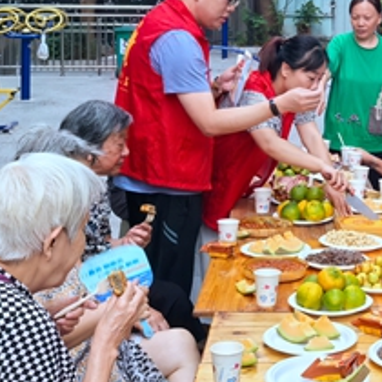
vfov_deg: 21.4
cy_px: -2
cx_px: 337
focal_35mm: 78
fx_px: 974
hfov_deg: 21.7
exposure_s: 1/291
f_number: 4
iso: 50
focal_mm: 5.75
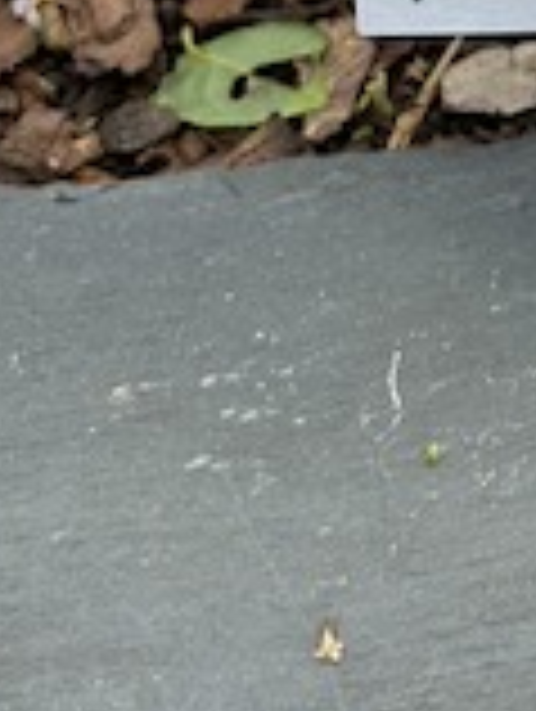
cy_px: -364
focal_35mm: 194
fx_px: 3994
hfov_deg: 7.5
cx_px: 941
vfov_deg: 9.9
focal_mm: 6.86
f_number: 1.78
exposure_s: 1/623
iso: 64
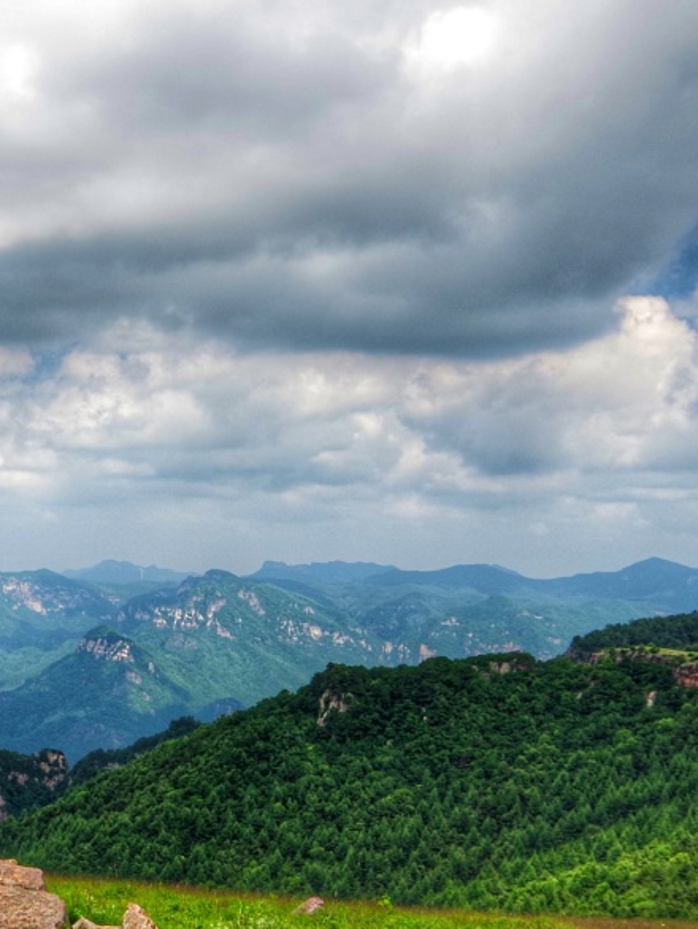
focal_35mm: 53
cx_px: -6
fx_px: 1424
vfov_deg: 36.1
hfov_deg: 26.1
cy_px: 523
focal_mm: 18
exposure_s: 1/125
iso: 200
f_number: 8
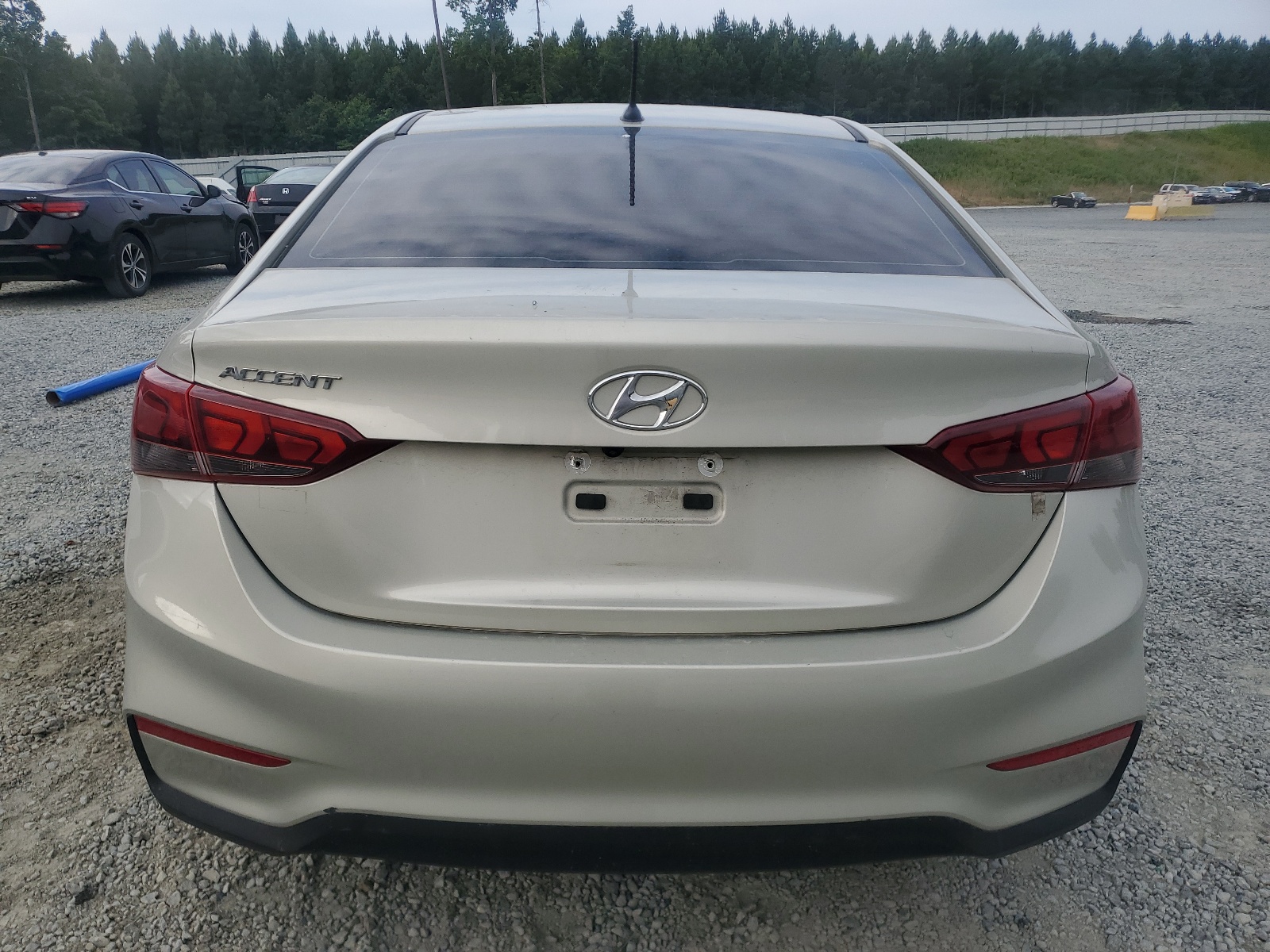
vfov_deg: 53.1
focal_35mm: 26
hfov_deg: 67.3
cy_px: 476
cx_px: 635
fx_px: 954
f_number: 1.5
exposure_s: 1/2000
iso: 50
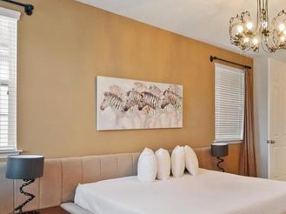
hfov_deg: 55.6
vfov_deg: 46.6
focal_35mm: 30
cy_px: 119
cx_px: 230
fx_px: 248
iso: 3200
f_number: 4
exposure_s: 1/60
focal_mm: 7
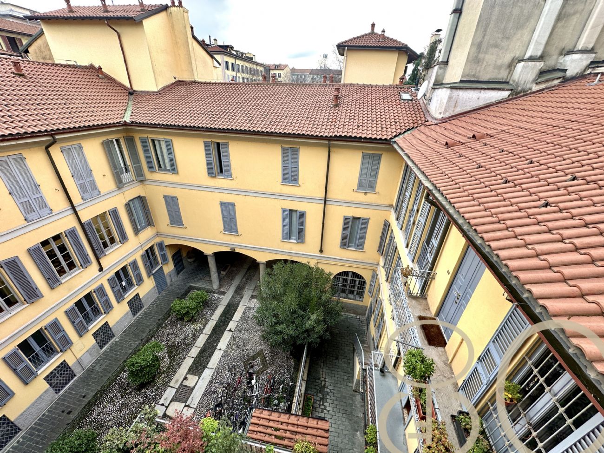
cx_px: 302
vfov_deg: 85.7
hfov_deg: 102.1
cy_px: 226
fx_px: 244
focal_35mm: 14
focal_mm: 2.22
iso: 64
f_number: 2.2
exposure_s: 1/99
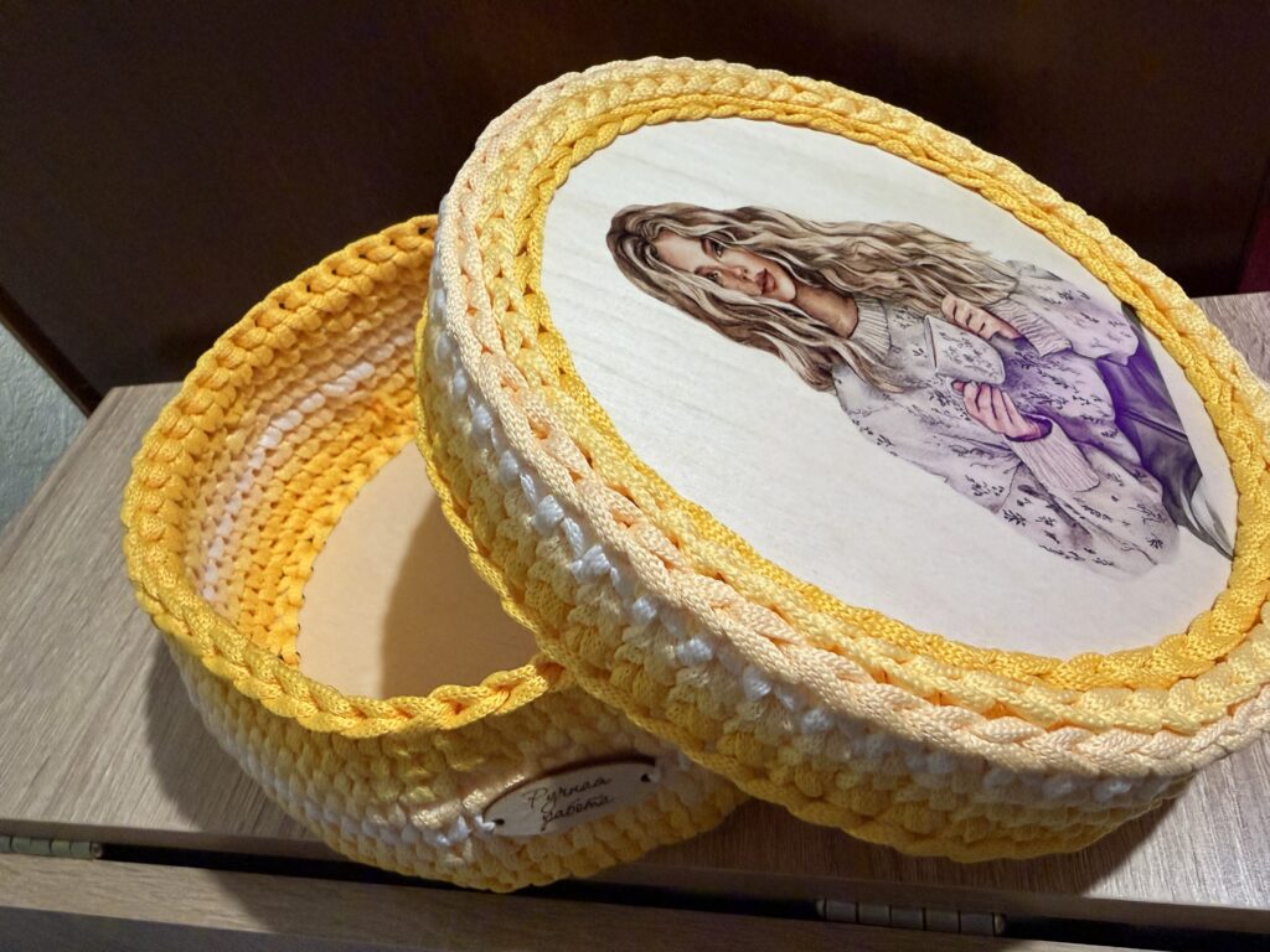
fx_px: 881
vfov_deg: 56.8
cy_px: 476
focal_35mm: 24
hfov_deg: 71.6
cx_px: 635
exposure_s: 1/60
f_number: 2.2
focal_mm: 2.22
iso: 400
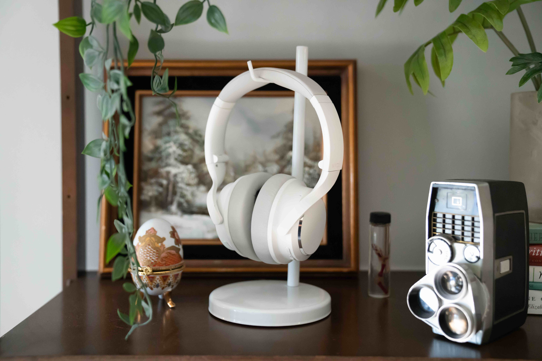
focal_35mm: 41
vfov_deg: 32.6
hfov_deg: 47.4
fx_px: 617
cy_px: 180
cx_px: 271
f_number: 2.8
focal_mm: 41
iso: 8000
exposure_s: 1/800
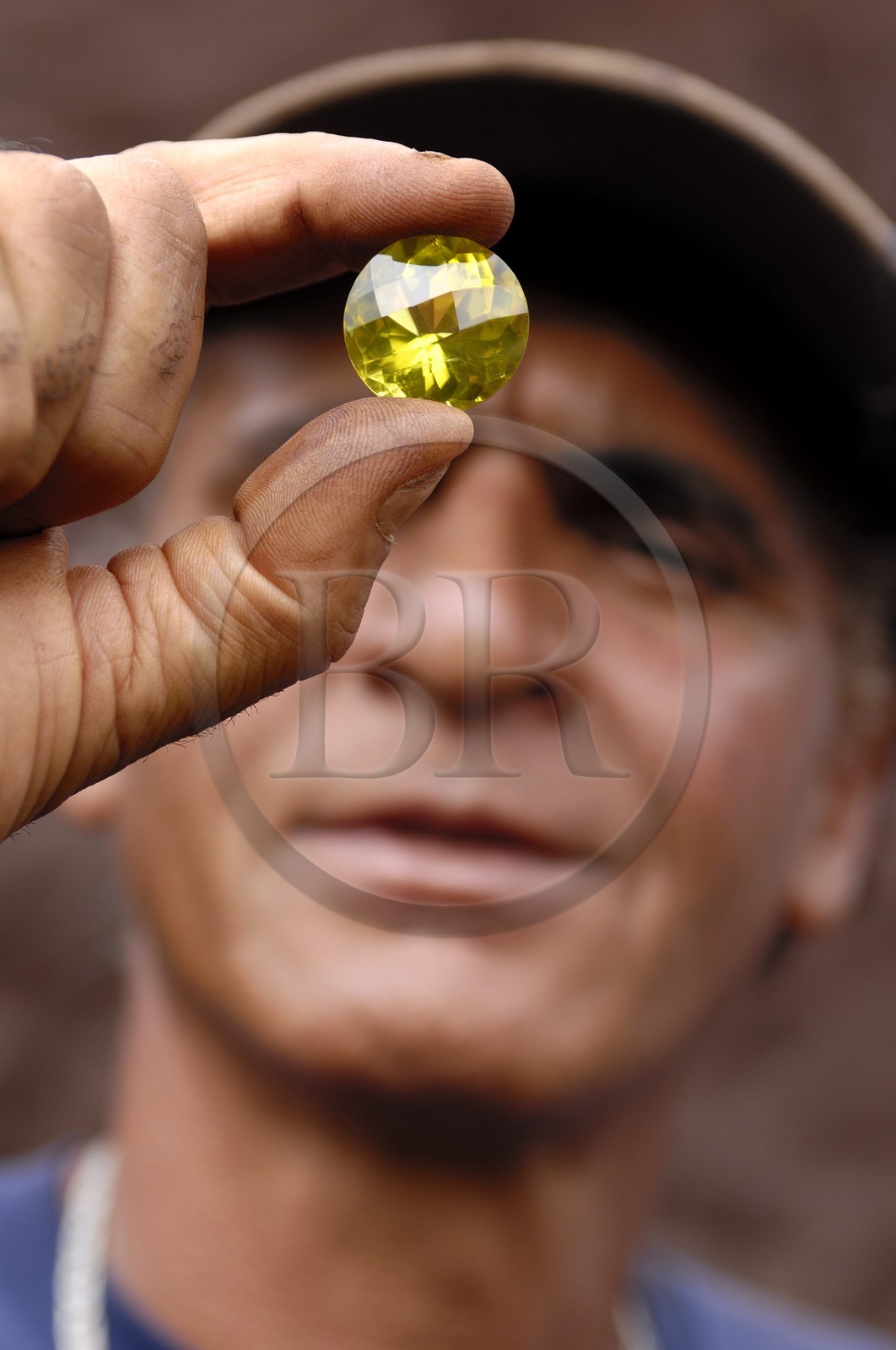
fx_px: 3482
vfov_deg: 21.9
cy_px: 675
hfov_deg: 14.7
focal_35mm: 93
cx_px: 448
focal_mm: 62
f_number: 5
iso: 100
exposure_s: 1/100
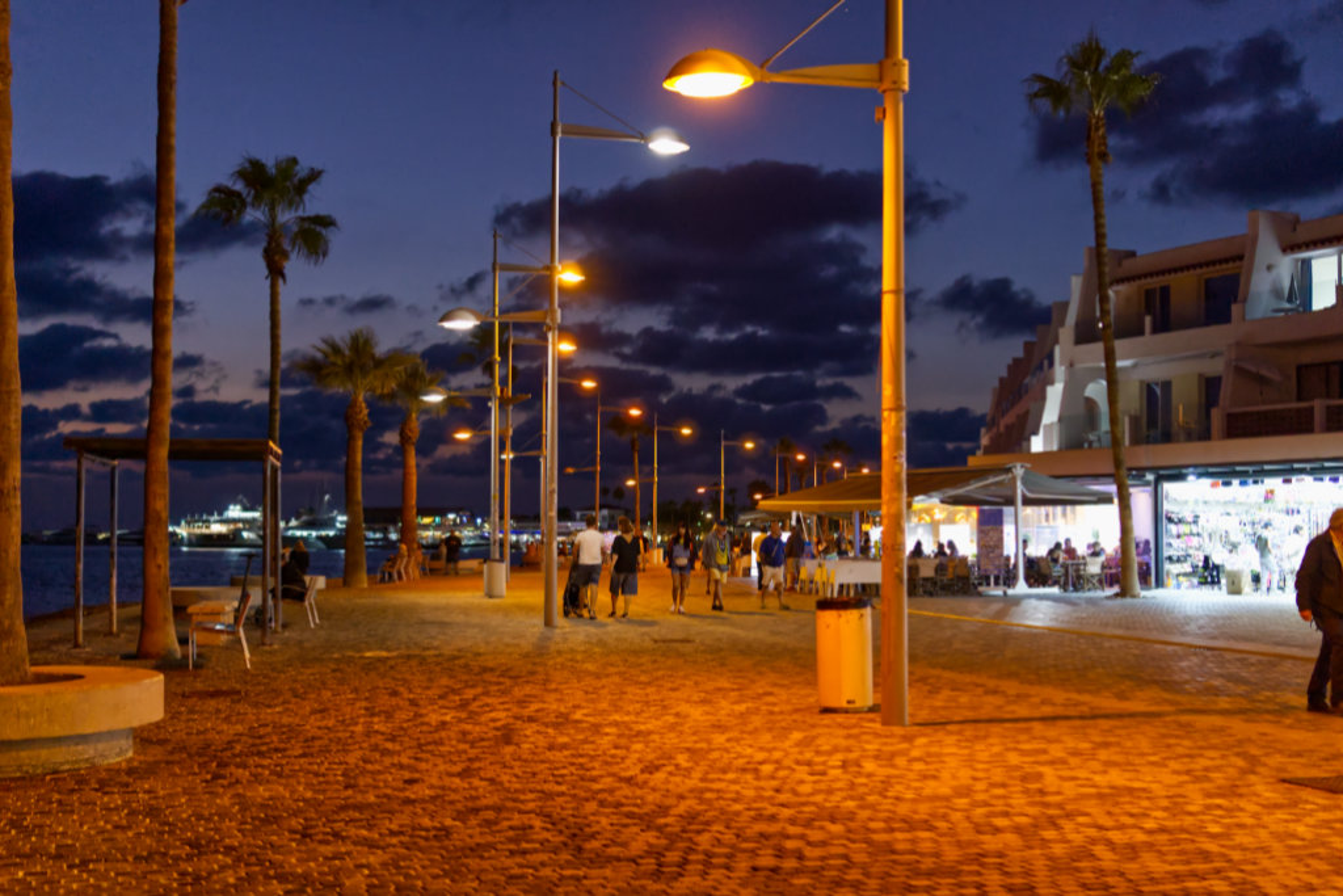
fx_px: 1679
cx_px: 672
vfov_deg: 29.9
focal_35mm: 45
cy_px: 448
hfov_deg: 43.6
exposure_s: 1/160
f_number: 2
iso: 3200
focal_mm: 30
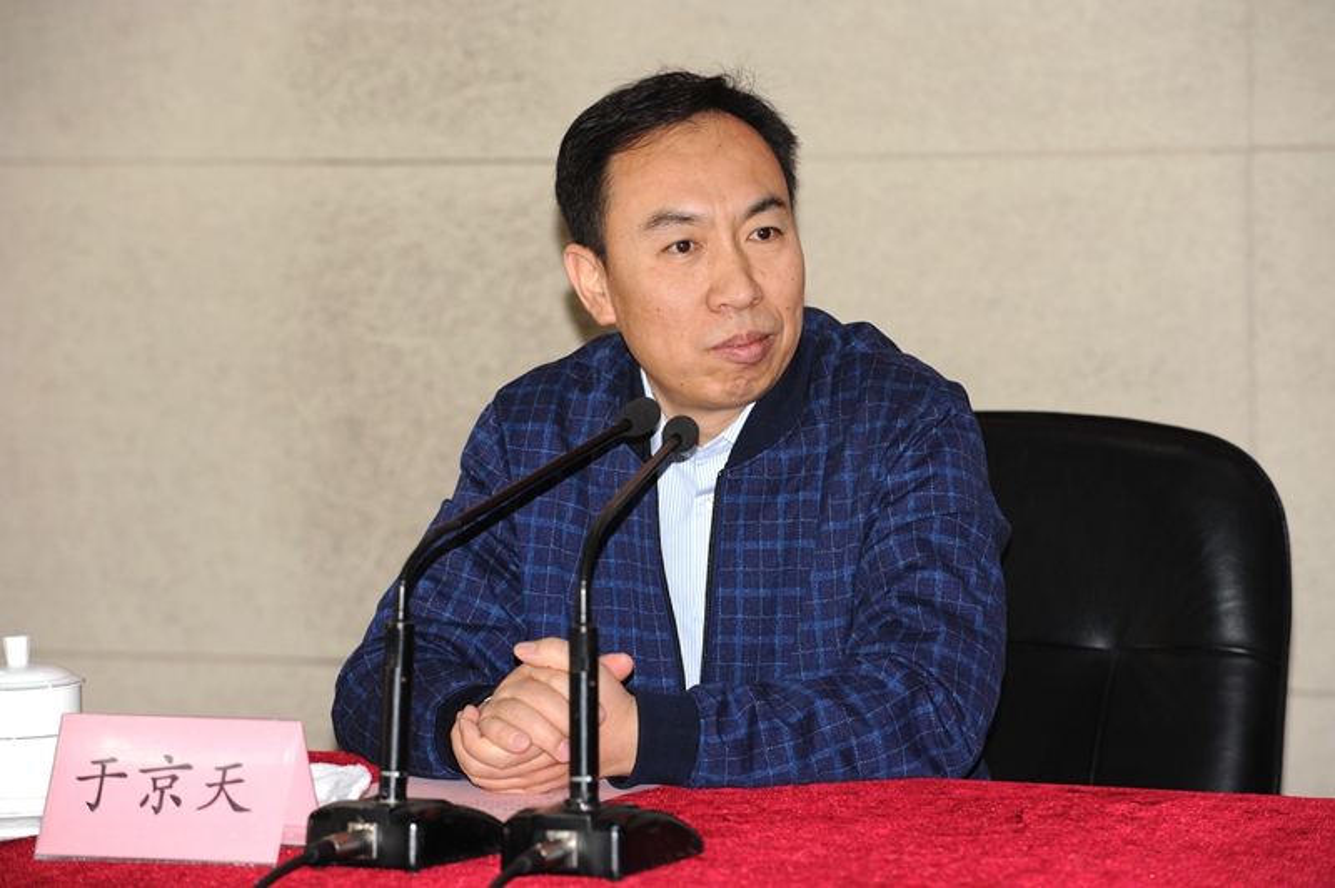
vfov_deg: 9.8
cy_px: 444
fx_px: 5187
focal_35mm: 140
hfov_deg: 14.7
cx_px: 668
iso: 800
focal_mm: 140
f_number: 5
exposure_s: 1/60
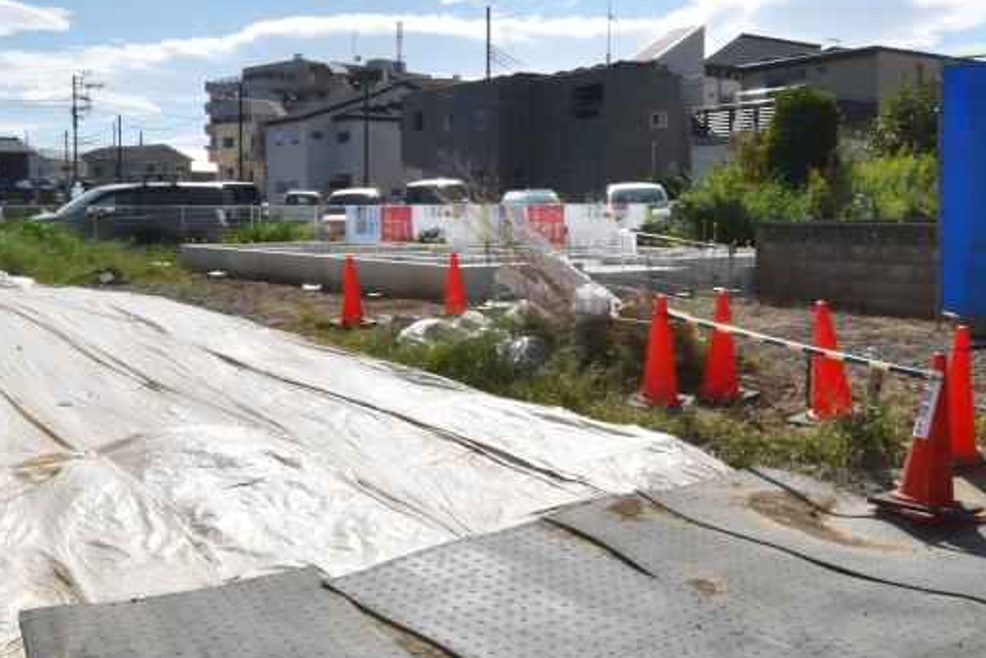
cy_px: 253
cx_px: 437
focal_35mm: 35
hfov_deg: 54.3
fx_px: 959
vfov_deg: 37.7
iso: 100
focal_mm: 10
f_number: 16
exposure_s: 1/200
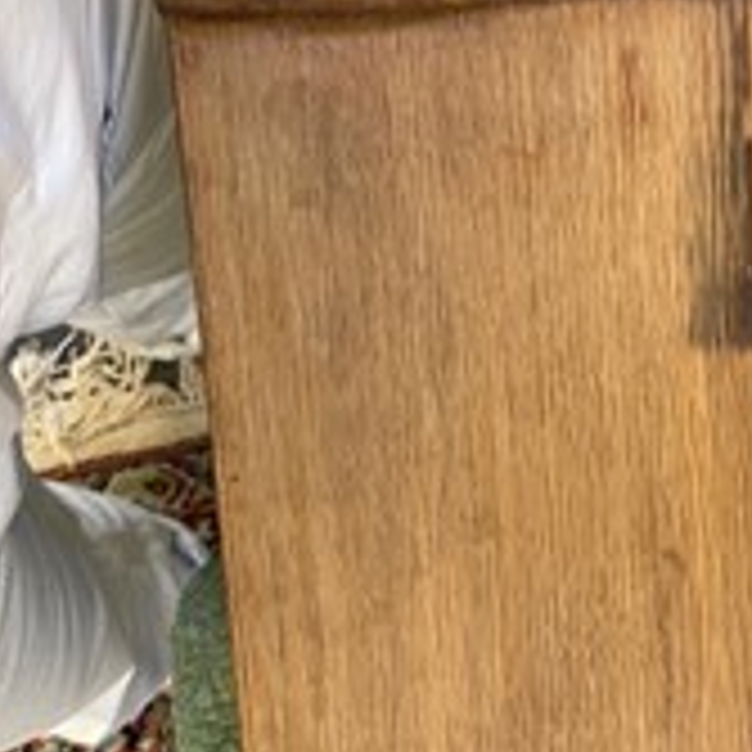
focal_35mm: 53
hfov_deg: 29.8
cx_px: 770
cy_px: 509
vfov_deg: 31.9
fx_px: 1303
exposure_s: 1/50
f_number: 1.6
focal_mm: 5.1
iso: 160
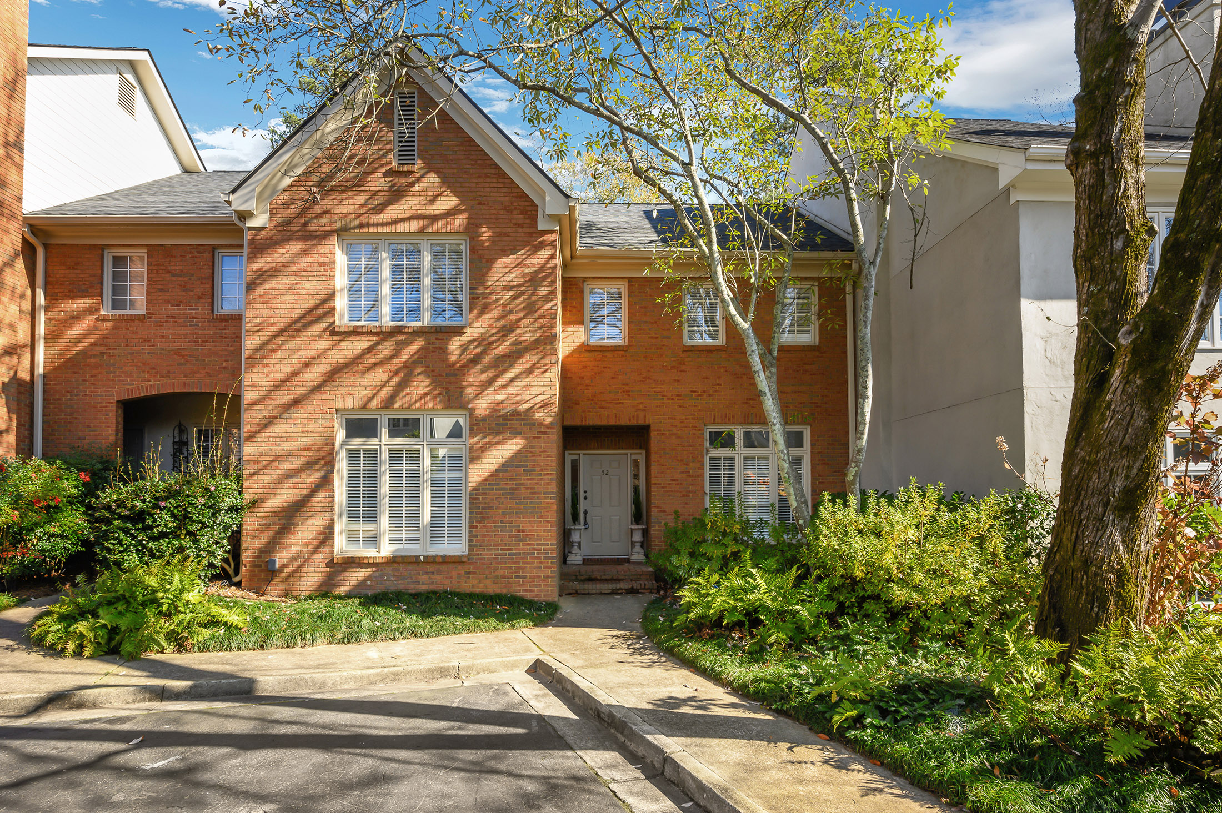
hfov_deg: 88.5
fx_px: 628
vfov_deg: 65.9
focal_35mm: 18
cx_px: 611
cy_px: 406
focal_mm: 18.5
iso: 100
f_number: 13
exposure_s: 1/25
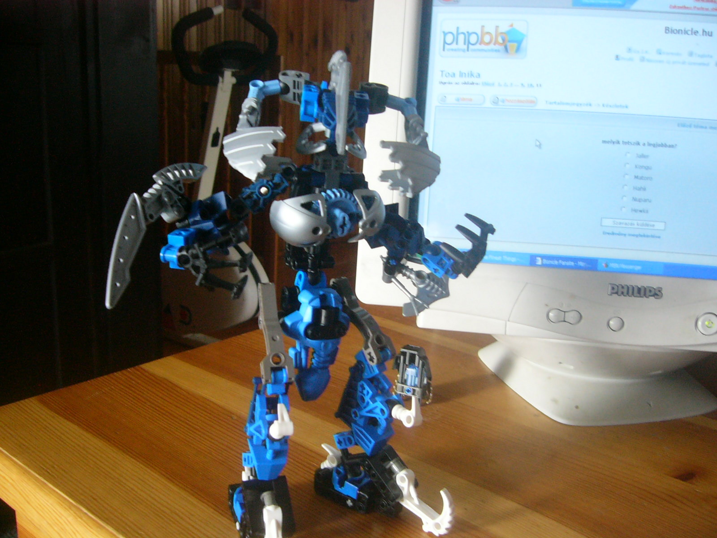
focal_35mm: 35
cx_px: 358
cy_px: 269
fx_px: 725
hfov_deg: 52.6
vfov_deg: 40.7
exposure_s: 1/13
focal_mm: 5.8
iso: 200
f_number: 2.8
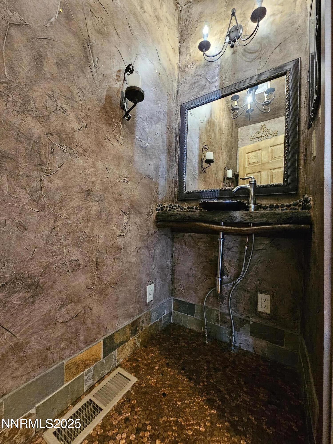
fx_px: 167
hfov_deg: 89.9
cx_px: 166
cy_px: 222
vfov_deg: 106.2
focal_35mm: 13
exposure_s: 1/24
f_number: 2.2
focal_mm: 2.2
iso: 1000
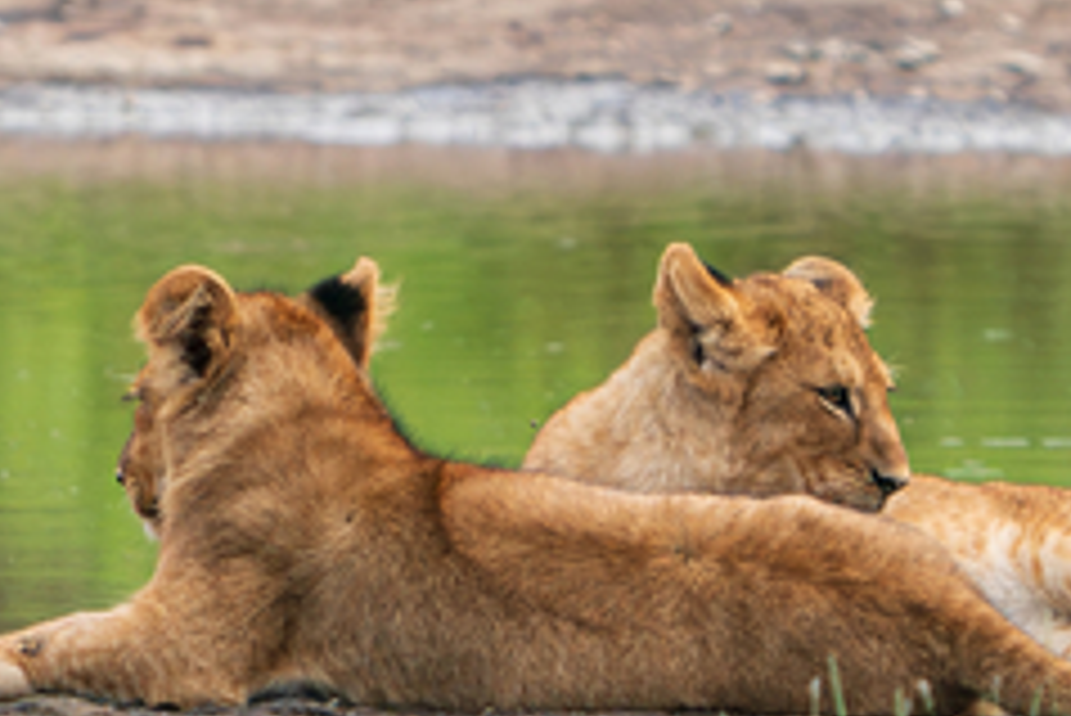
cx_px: -140
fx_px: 51110
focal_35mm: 1717
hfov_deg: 1.2
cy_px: -54
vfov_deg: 0.8
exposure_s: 1/500
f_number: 6.3
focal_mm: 359
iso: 500
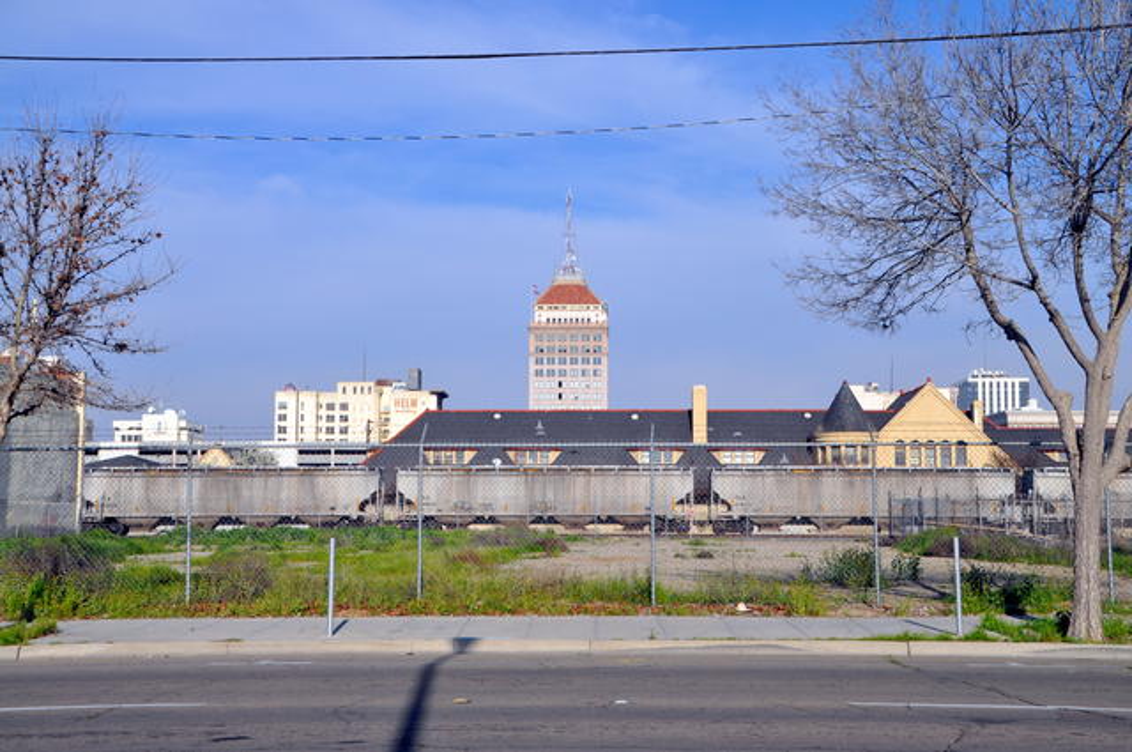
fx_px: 1507
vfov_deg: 28.0
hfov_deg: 41.2
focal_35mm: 48
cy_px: 376
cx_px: 566
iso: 200
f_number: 11
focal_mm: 32
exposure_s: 1/500
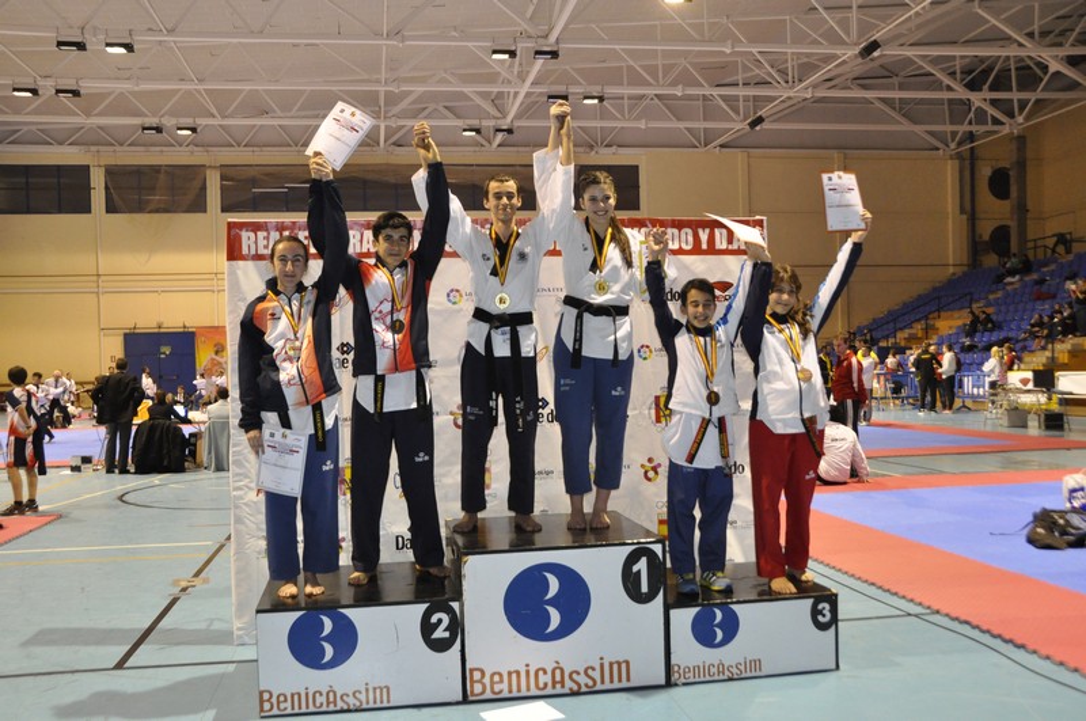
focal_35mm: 33
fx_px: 994
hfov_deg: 57.3
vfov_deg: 39.9
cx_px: 543
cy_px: 360
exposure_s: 1/60
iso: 2000
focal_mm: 22
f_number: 5
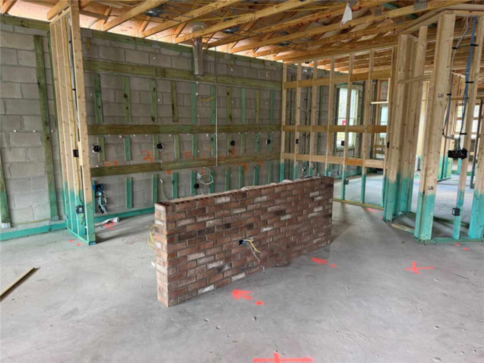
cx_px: 242
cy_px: 182
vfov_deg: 56.8
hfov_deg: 71.6
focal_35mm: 24
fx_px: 336
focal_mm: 6.76
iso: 200
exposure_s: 1/60
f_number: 1.78
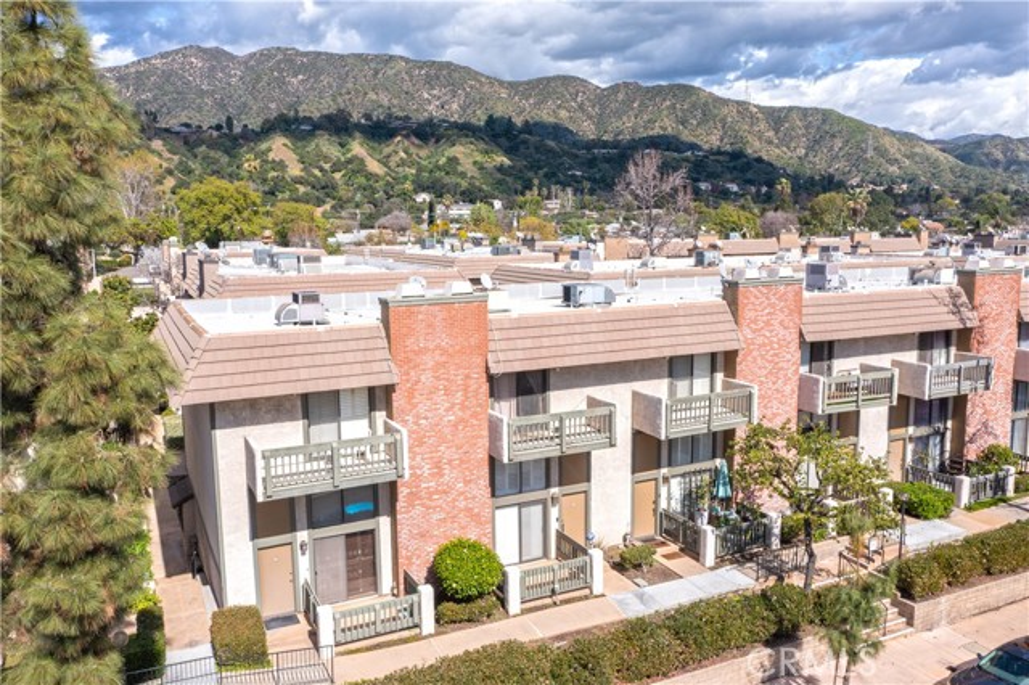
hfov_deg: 65.5
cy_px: 342
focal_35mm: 28
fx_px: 800
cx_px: 514
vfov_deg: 46.4
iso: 100
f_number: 5.6
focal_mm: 10.26
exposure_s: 1/500
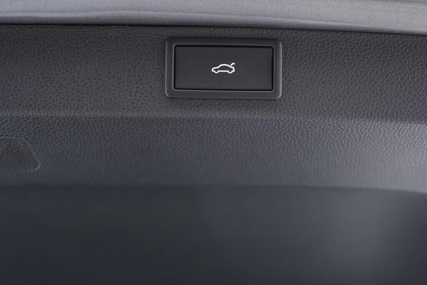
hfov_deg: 53.1
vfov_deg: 36.9
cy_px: 142
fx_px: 427
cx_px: 214
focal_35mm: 36
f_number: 2.8
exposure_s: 1/40
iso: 400
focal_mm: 24
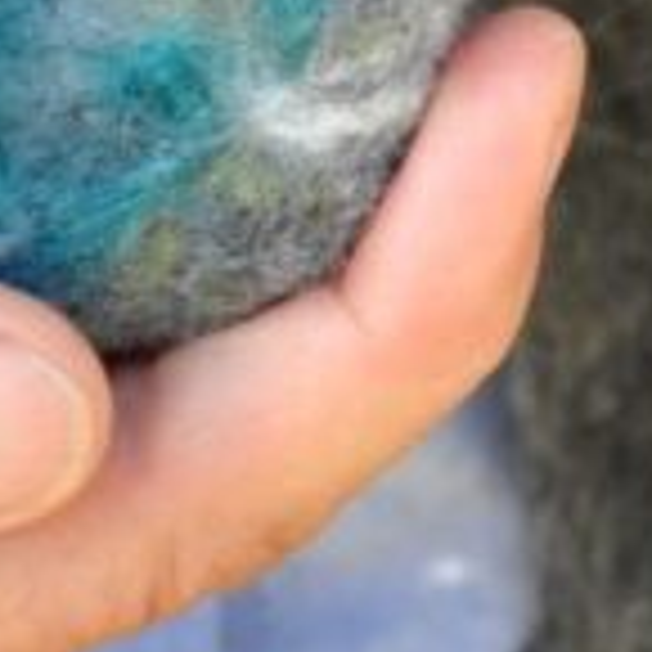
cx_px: -148
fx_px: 7693
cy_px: -681
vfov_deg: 4.8
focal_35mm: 361
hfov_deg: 4.8
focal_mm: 40
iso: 220
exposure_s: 1/125
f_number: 5.6
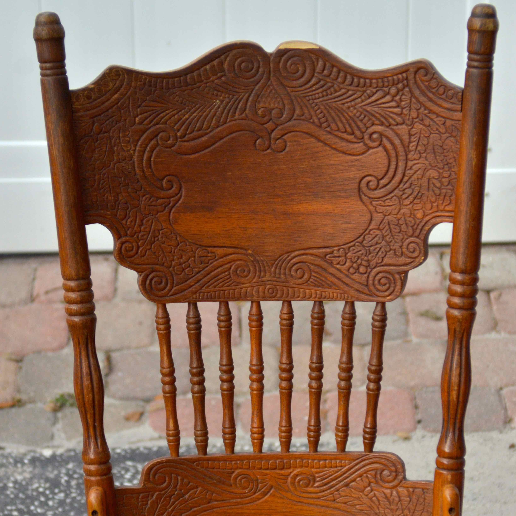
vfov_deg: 13.7
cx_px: 258
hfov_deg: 13.7
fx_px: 2142
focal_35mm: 127
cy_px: 375
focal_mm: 66
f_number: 4.5
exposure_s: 1/3200
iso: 800
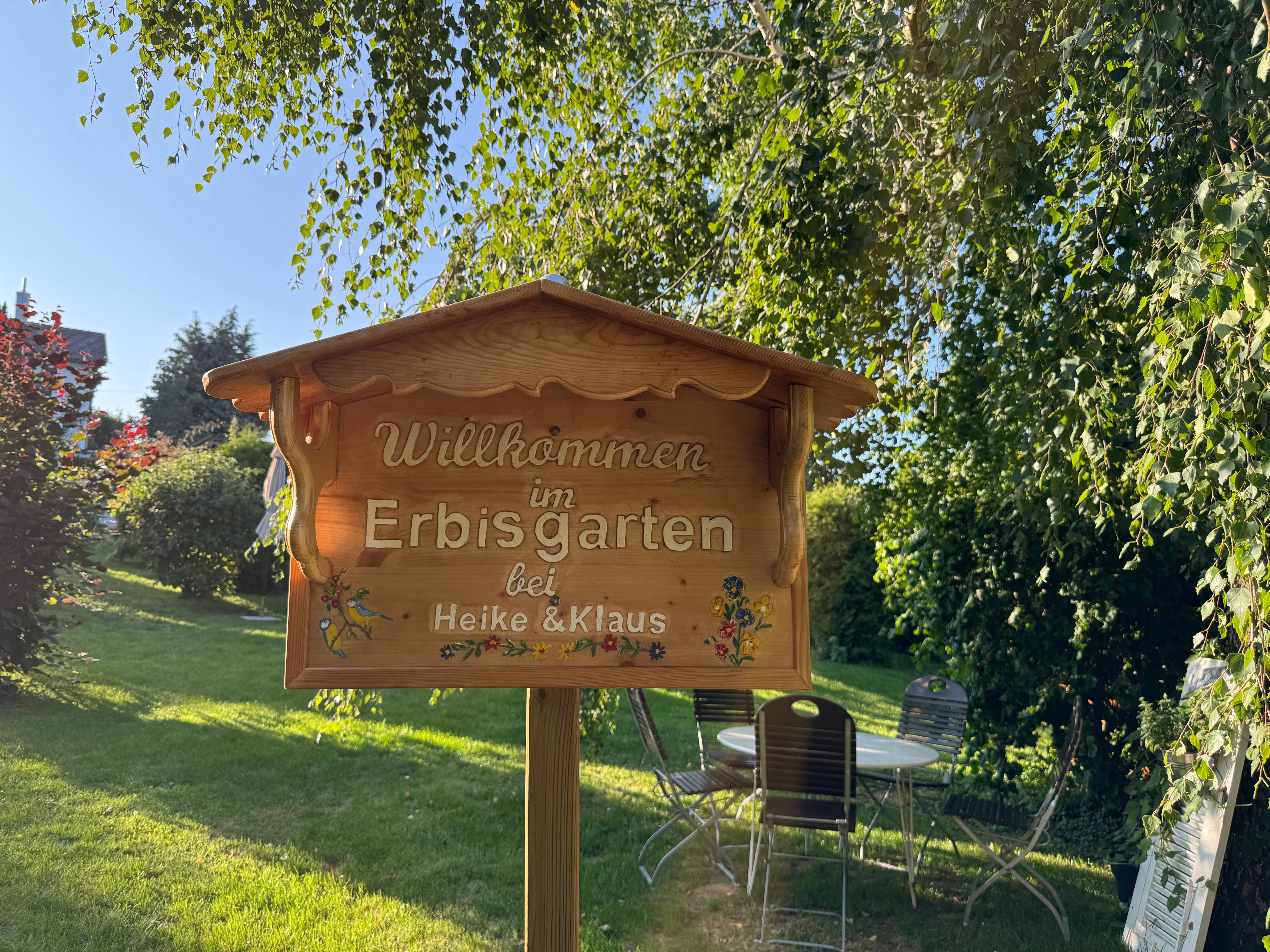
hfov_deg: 71.6
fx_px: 881
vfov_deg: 56.8
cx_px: 635
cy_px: 476
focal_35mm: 24
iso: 80
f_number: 1.78
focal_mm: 6.76
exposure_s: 1/572
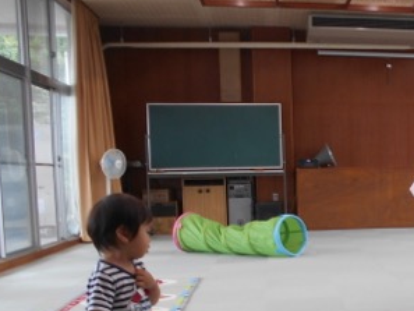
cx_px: 428
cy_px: 241
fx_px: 670
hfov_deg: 31.4
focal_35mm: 56
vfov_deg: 25.7
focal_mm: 4.6
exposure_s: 1/40
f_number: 3.2
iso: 80
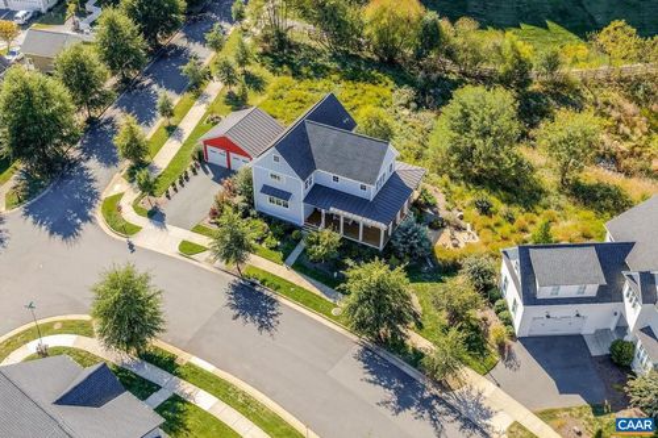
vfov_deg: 46.4
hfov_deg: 65.5
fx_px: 512
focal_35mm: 28
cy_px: 219
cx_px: 329
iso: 100
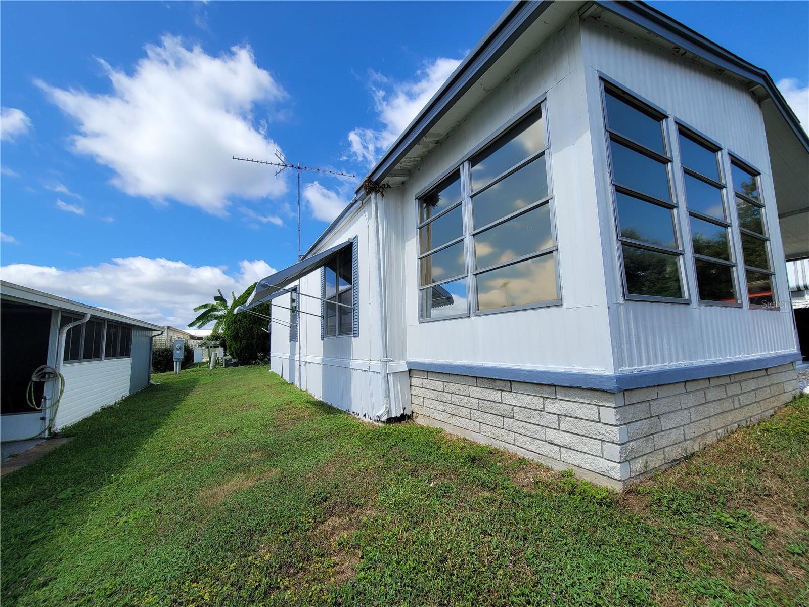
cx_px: 404
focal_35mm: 13
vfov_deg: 89.9
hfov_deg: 106.2
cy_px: 304
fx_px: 304
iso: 50
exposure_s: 1/1904
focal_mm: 2.2
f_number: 2.2
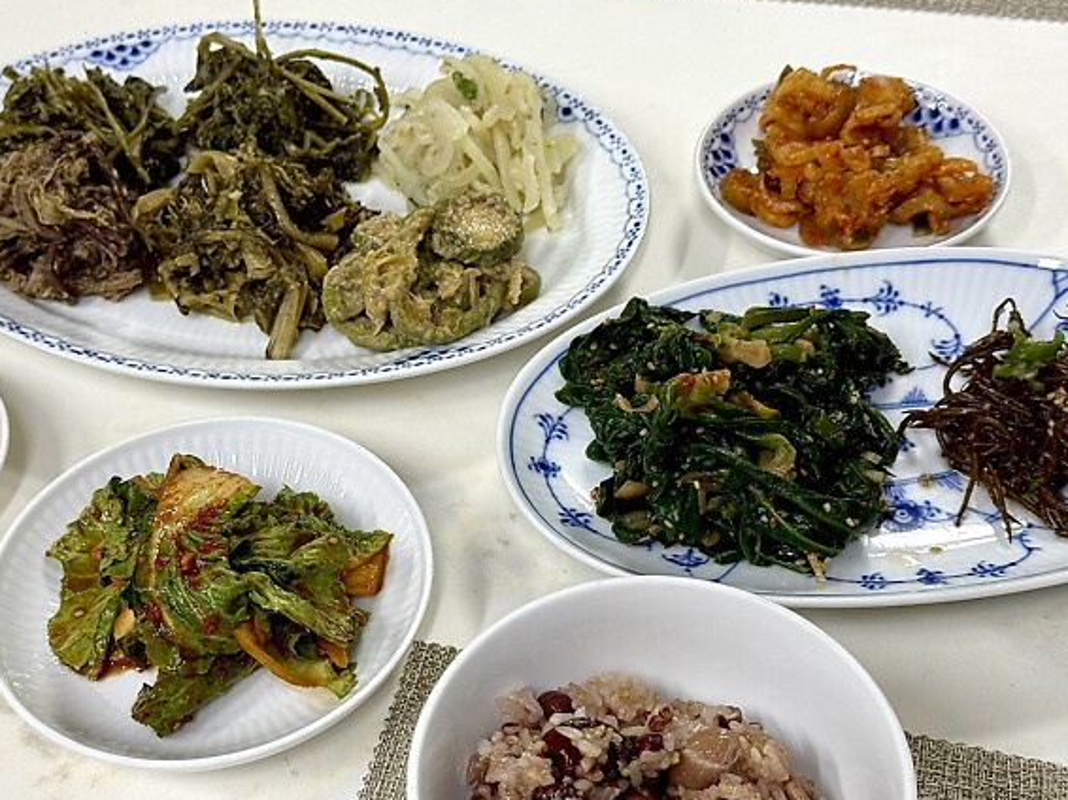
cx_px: 468
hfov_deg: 34.3
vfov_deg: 26.1
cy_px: 454
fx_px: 1727
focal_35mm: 56
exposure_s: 1/60
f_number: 1.78
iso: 125
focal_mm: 6.76
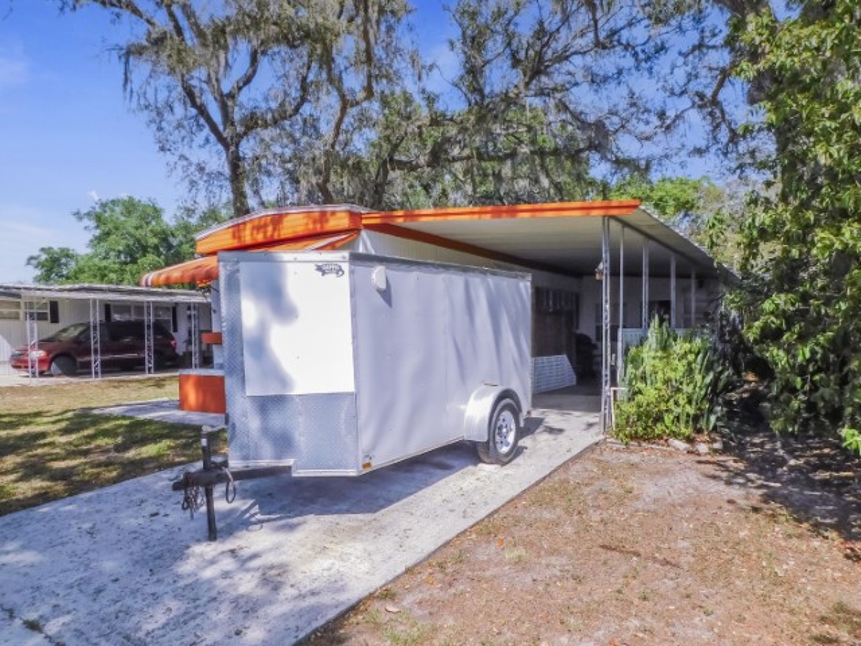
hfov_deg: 73.9
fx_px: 572
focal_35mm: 23
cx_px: 430
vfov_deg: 58.9
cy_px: 323
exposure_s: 1/1250
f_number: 3
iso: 125
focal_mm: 4
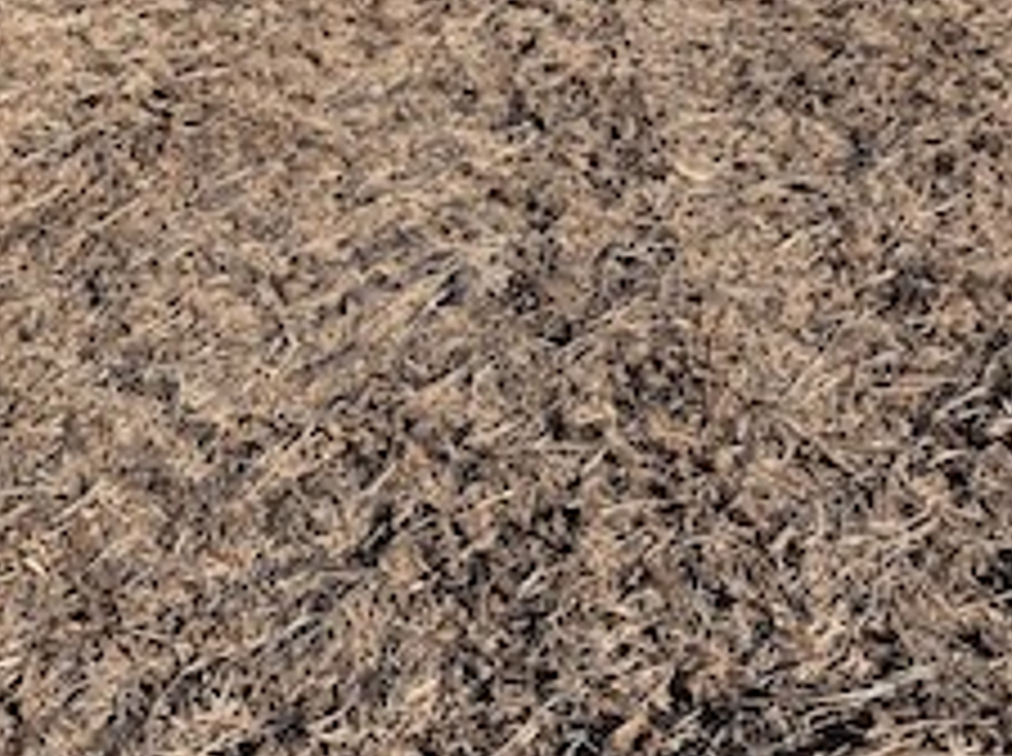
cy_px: 126
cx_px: 648
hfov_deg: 37.9
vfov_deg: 28.3
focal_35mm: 50
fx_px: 1459
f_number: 1.8
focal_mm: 4.25
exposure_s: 1/2208
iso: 25
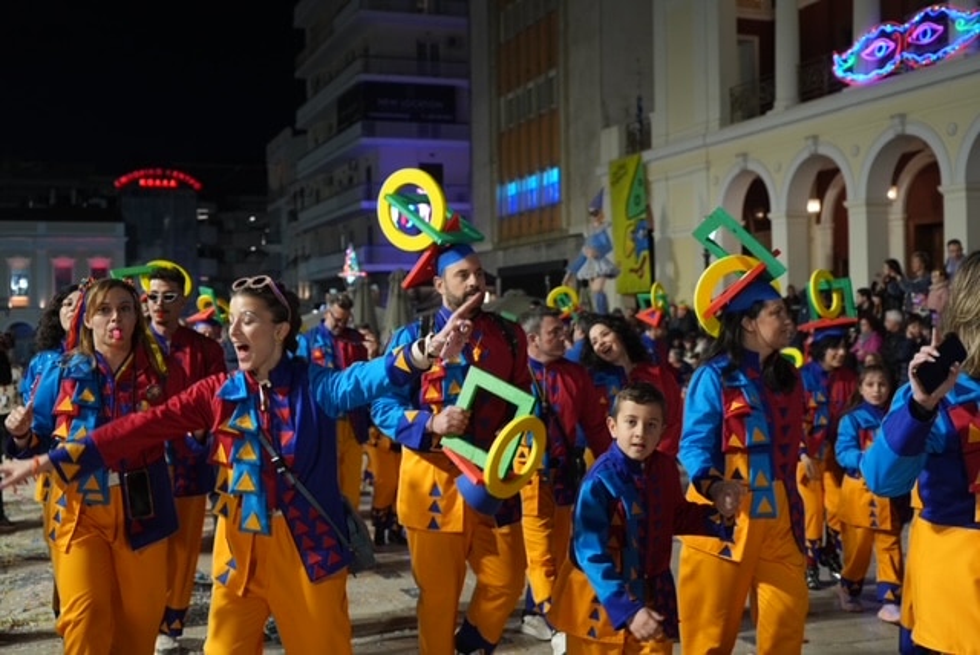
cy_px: 328
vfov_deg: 34.3
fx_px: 1063
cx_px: 490
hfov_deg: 49.5
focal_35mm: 39
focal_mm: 39
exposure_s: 1/250
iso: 2000
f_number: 4
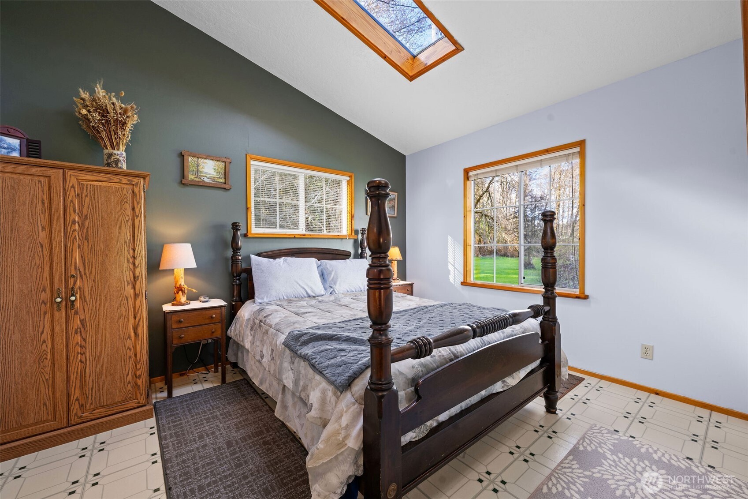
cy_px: 250
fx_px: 291
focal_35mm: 14
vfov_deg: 81.2
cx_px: 374
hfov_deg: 104.3
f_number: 8
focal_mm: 14
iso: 400
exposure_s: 1/3
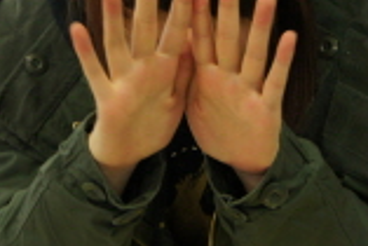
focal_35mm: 143
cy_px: 111
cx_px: 131
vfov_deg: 9.6
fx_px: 1463
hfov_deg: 14.3
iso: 640
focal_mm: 30
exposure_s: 1/50
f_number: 4
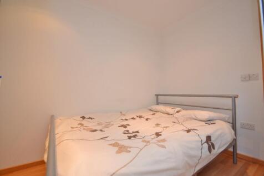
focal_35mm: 15
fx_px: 110
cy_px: 88
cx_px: 132
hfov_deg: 100.4
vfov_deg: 77.3
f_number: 3.5
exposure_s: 1/60
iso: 720
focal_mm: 10
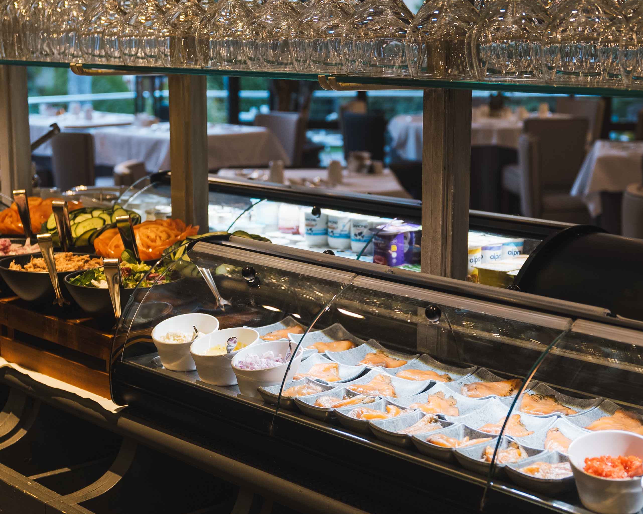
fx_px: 1294
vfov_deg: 22.5
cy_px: 309
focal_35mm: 68
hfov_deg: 27.9
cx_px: 315
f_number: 2.8
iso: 640
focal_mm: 31
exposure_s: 1/60
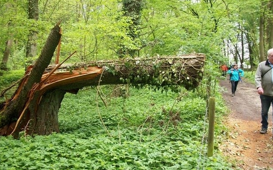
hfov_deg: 55.3
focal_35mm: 35
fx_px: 260
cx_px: 135
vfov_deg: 36.2
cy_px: 95
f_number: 2.9
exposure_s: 1/200
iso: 320
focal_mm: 5.7
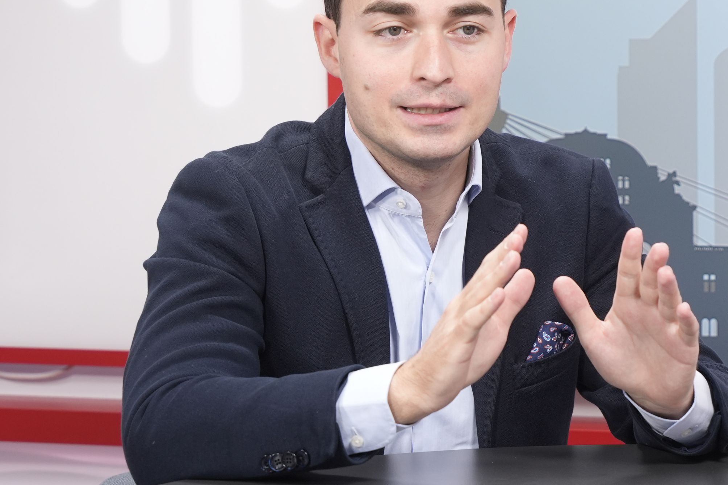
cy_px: 145
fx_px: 4064
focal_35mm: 201
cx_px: 557
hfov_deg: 10.2
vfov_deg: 6.8
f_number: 5
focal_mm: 101
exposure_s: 1/160
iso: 1000
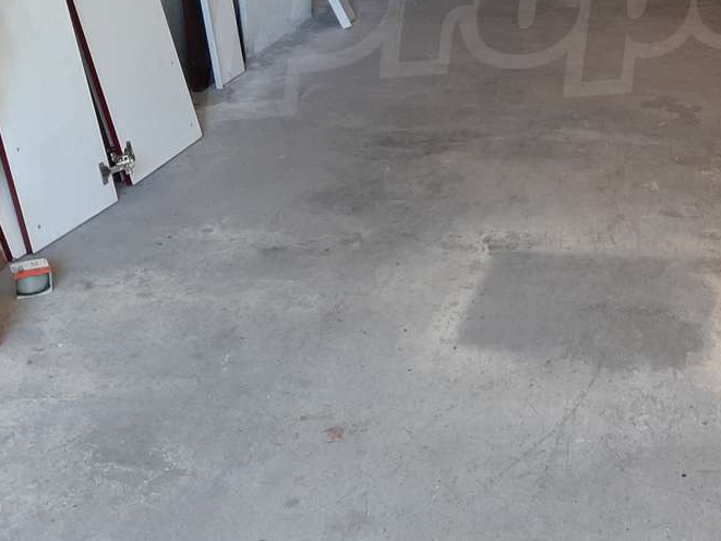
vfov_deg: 23.3
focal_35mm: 59
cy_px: -61
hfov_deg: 31.1
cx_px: 657
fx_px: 1229
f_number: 1.7
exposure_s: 1/50
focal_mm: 3.93
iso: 64
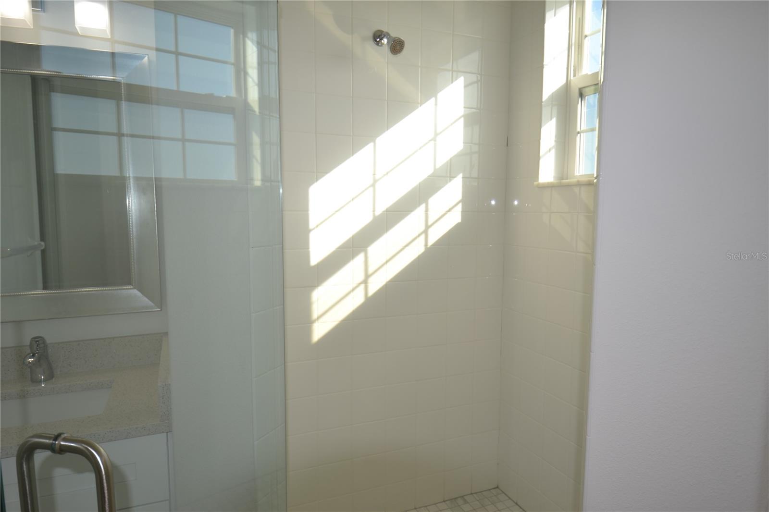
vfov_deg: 59.5
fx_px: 448
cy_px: 256
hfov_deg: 81.2
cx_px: 384
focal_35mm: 21
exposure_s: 1/160
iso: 100
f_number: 4
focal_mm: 14
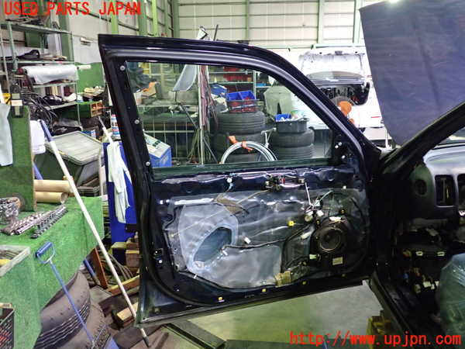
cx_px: 232
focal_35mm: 30
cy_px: 174
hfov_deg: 60.0
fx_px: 403
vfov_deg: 46.8
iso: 800
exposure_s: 1/30
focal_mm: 5.4
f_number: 2.3
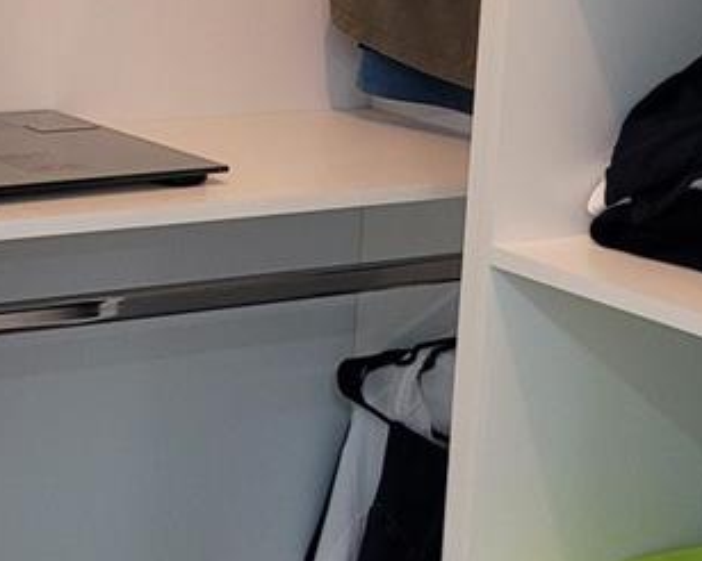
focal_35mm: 99
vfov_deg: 15.3
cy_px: 0
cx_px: 64
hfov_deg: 19.0
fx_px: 2056
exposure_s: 1/119
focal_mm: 5.4
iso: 250
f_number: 1.8
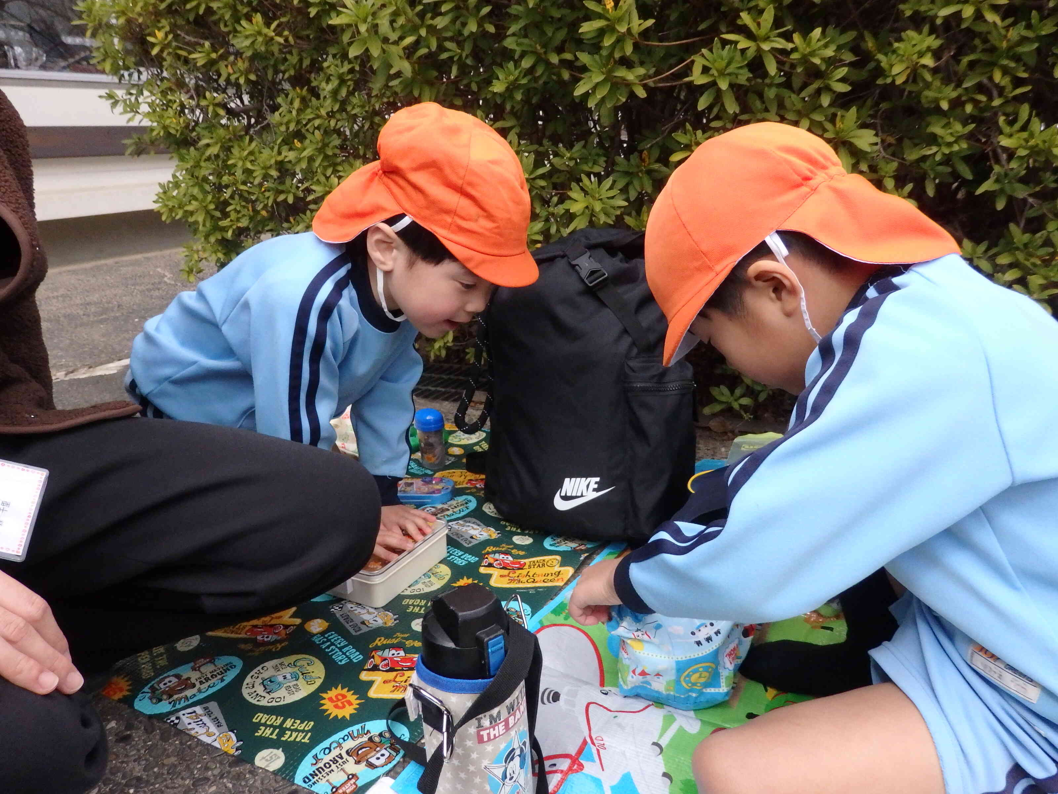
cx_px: 529
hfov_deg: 69.4
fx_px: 764
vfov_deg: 54.9
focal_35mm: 25
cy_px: 397
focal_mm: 4.5
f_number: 3
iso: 640
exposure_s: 1/500
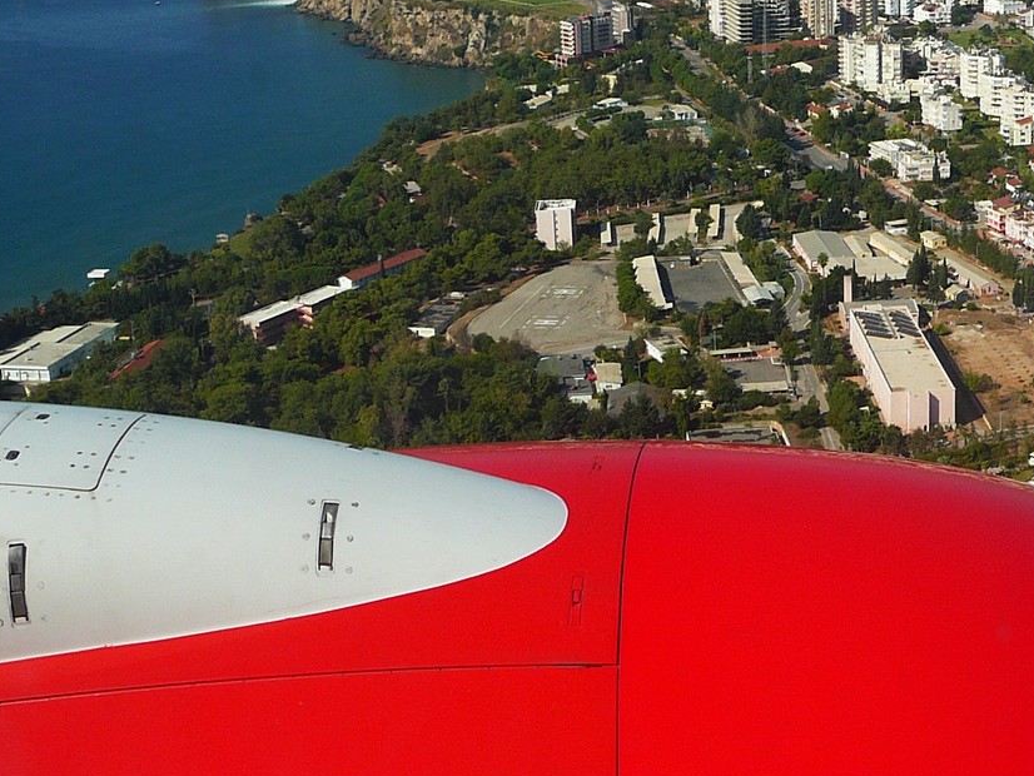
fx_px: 1823
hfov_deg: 30.6
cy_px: 215
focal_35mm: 61
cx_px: 873
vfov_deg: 23.8
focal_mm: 5.2
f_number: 5
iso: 80
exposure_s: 1/400
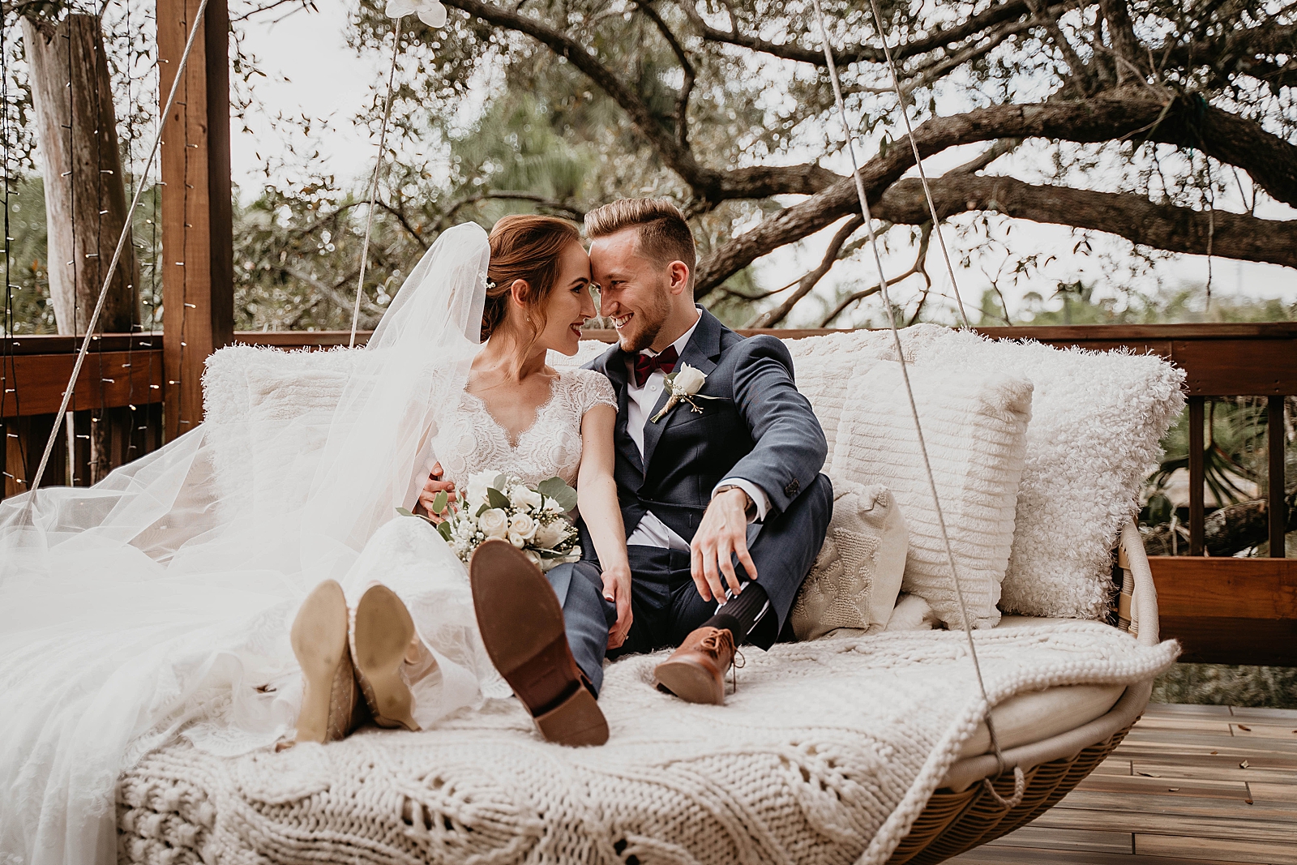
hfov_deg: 39.6
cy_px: 432
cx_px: 648
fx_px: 1801
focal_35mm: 50
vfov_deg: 27.0
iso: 400
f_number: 2.8
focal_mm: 50
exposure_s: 1/800
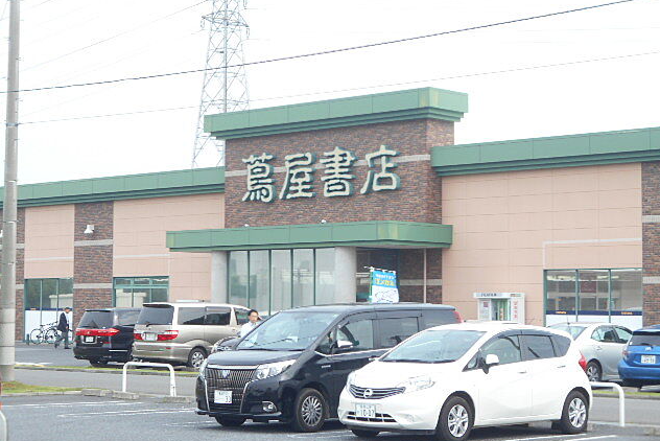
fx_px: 1467
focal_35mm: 80
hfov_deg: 25.4
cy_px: 205
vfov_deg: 17.1
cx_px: 333
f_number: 5.8
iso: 80
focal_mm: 13.5
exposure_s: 1/100
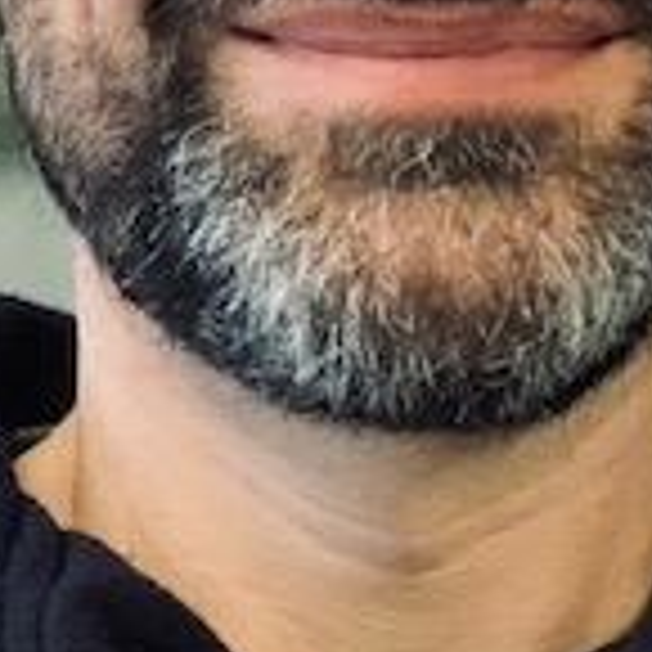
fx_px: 1662
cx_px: 423
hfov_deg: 22.1
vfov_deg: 21.0
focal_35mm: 78
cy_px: -81
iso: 250
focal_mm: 2.87
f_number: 2.2
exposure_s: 1/60
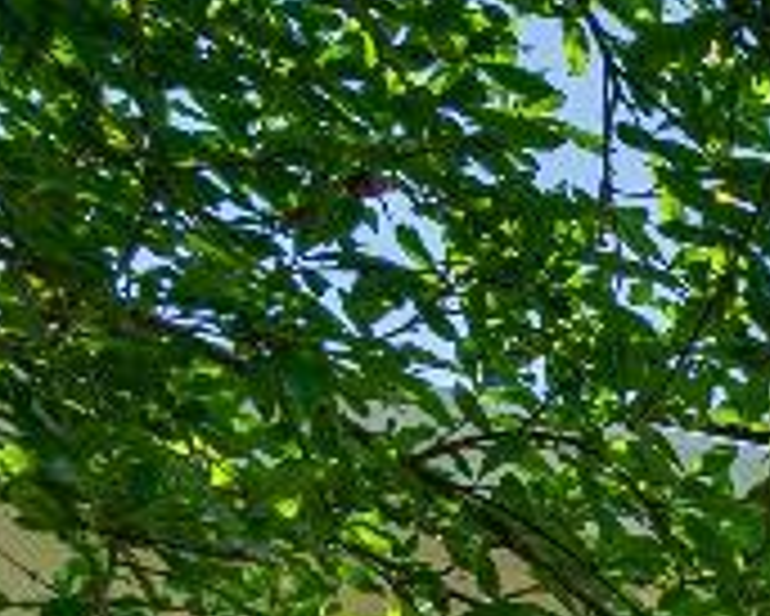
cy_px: 1736
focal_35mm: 165
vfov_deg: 8.2
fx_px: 3762
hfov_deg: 8.4
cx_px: 2769
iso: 160
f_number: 8
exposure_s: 1/30
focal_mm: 20
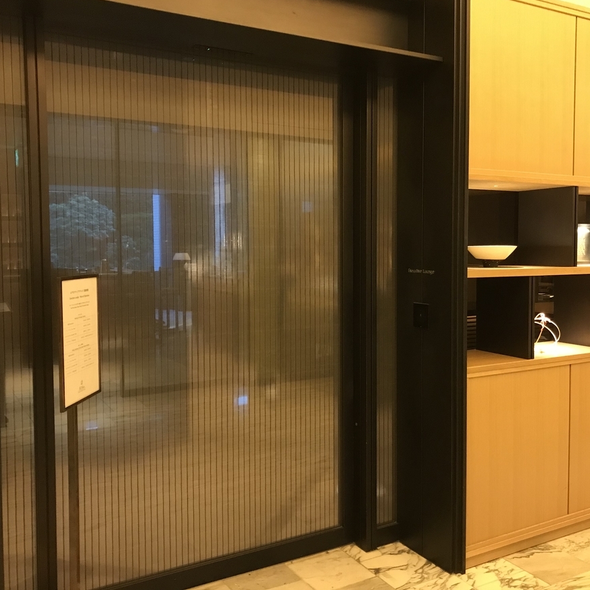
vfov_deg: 48.4
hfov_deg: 48.3
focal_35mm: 34
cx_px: 340
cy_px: 287
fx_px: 656
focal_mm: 3.99
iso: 100
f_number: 1.8
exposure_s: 1/14
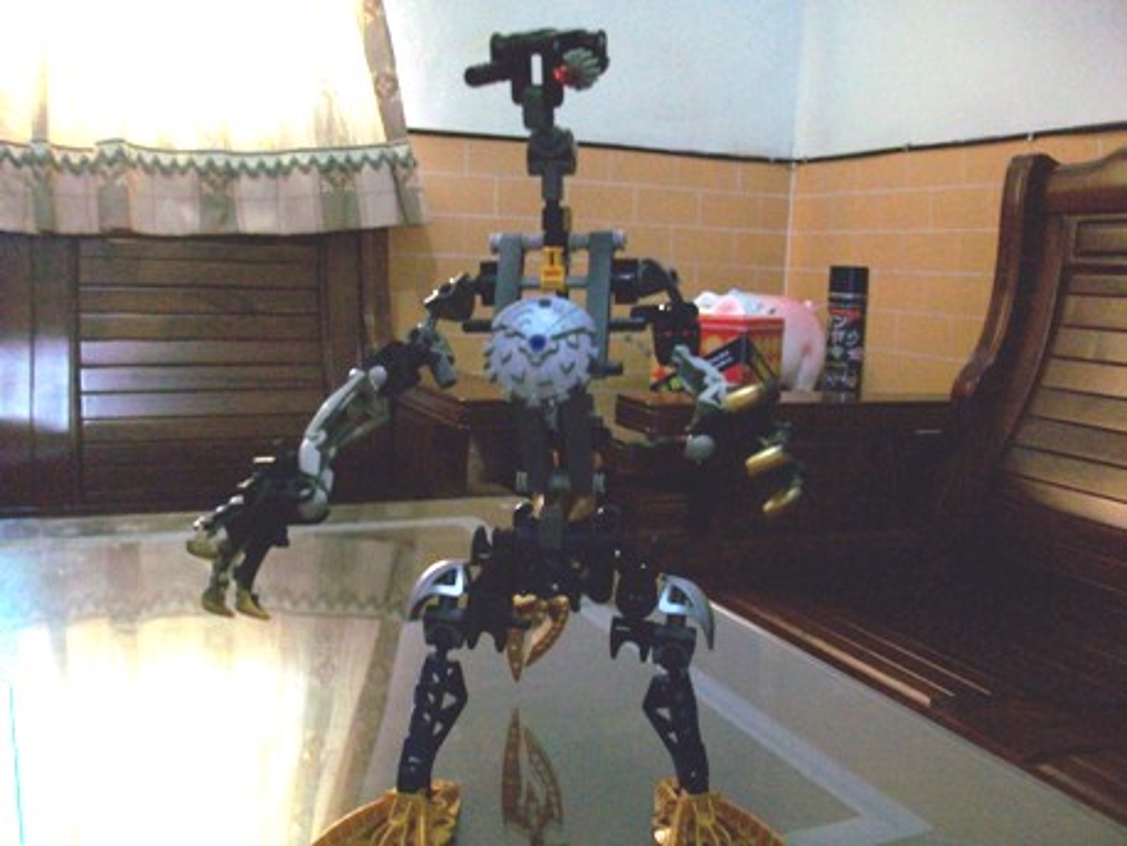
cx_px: 564
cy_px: 423
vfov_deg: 44.2
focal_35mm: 32
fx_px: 1042
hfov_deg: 56.8
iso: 160
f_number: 2.8
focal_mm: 5.7
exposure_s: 1/8
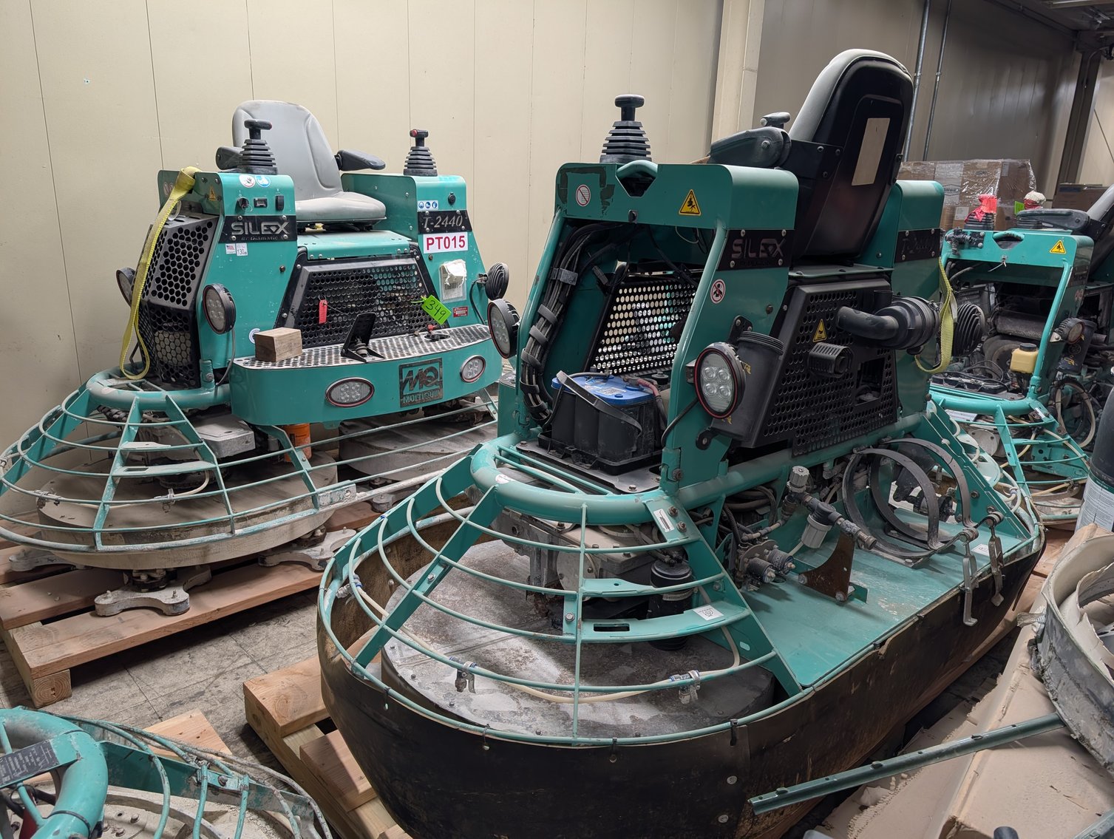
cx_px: 557
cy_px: 420
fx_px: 774
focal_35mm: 24
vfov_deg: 56.9
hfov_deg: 71.5
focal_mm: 6.9
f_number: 1.68
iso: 23
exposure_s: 1/30
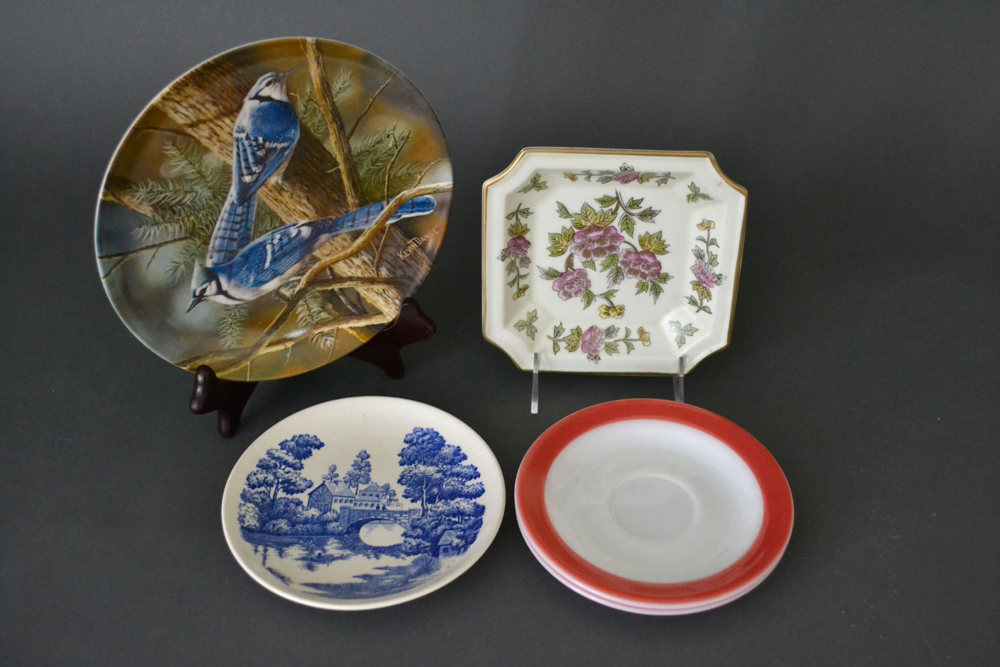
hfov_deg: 43.6
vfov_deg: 29.9
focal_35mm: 45
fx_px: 1250
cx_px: 500
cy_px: 334
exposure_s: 1/60
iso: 2800
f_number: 5.6
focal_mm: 30
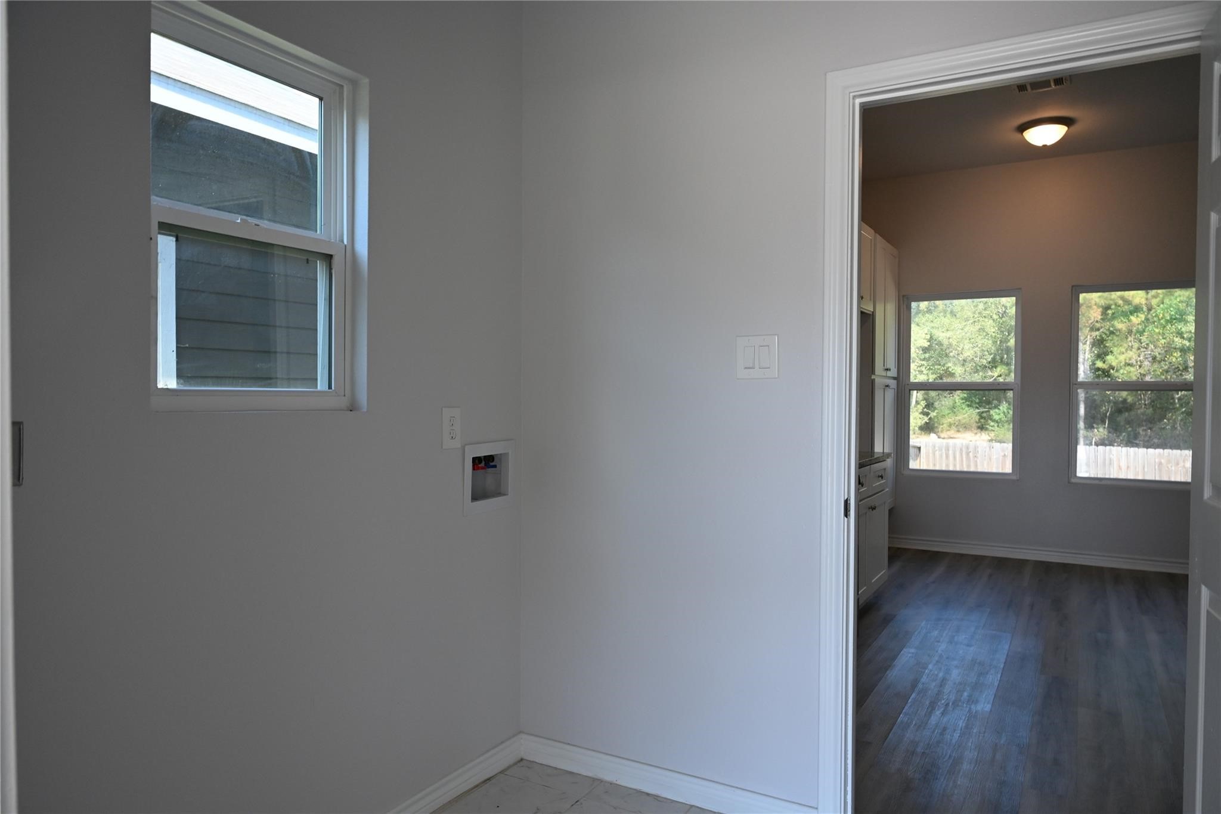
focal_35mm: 24
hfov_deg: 73.7
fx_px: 814
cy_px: 407
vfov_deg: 53.1
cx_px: 610
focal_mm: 24
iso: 800
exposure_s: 1/60
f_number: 11
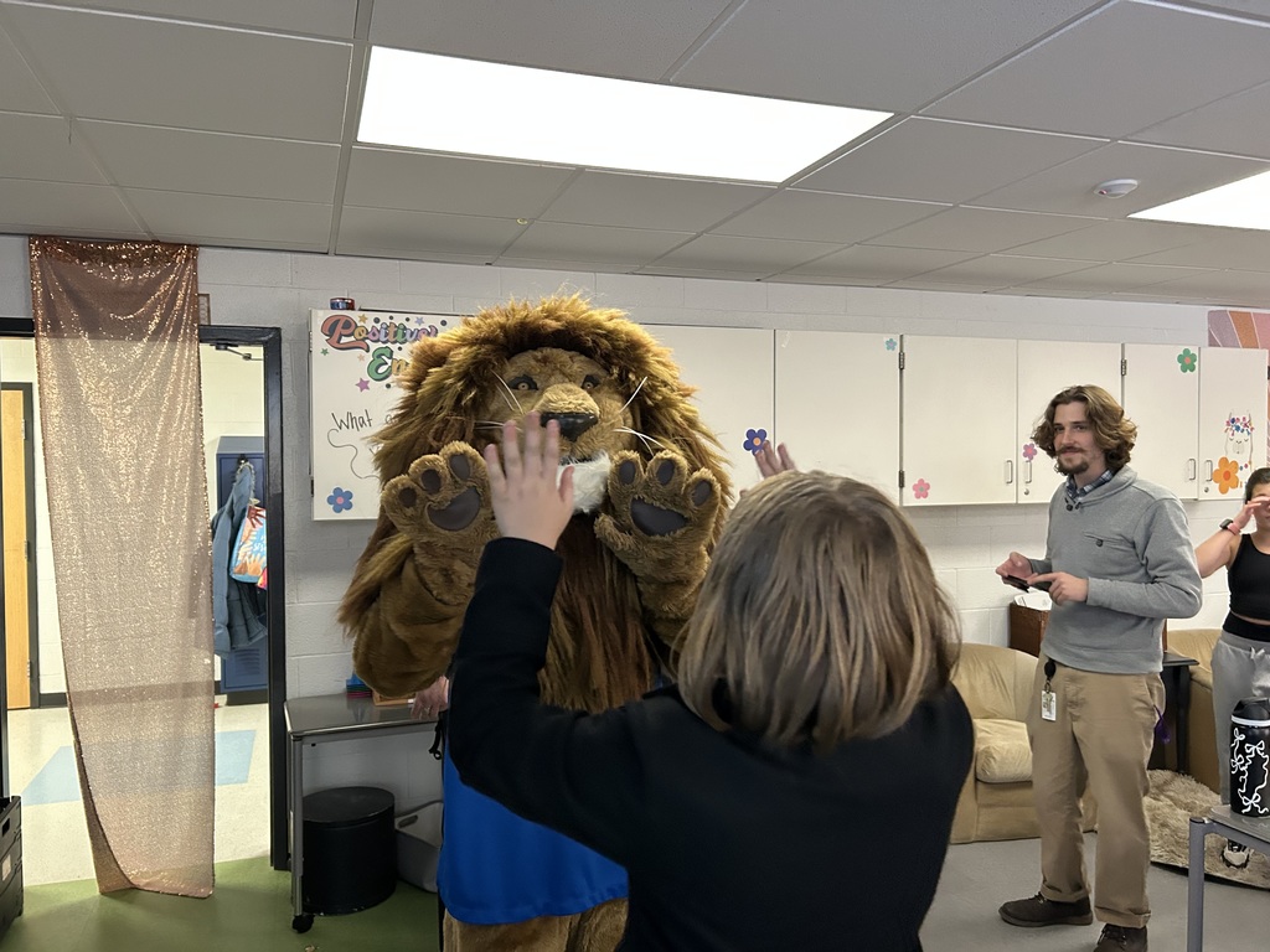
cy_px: 476
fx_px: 954
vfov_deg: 53.1
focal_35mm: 26
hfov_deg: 67.3
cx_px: 635
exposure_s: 1/60
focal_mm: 5.7
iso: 500
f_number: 1.5
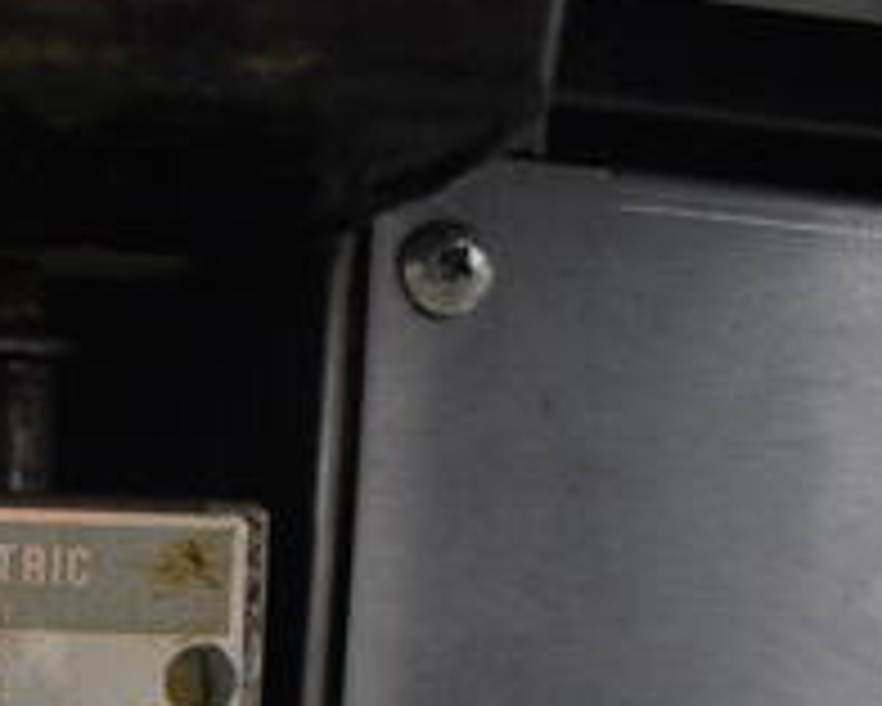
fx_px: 2063
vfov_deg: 18.4
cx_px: -238
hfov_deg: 21.9
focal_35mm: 79
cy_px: 850
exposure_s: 1/50
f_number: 3.5
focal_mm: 18
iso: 3200
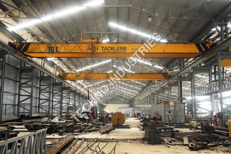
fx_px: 260
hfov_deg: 48.0
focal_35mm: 40
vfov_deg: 32.9
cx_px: 116
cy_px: 77
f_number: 3.8
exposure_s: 1/125
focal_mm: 27
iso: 200
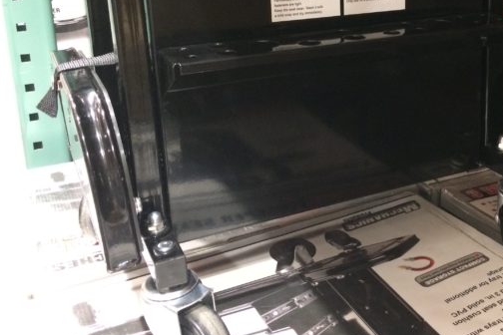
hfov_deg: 41.4
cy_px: 69
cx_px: 382
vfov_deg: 28.6
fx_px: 643
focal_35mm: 46
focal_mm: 4.15
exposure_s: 1/15
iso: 320
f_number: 2.2
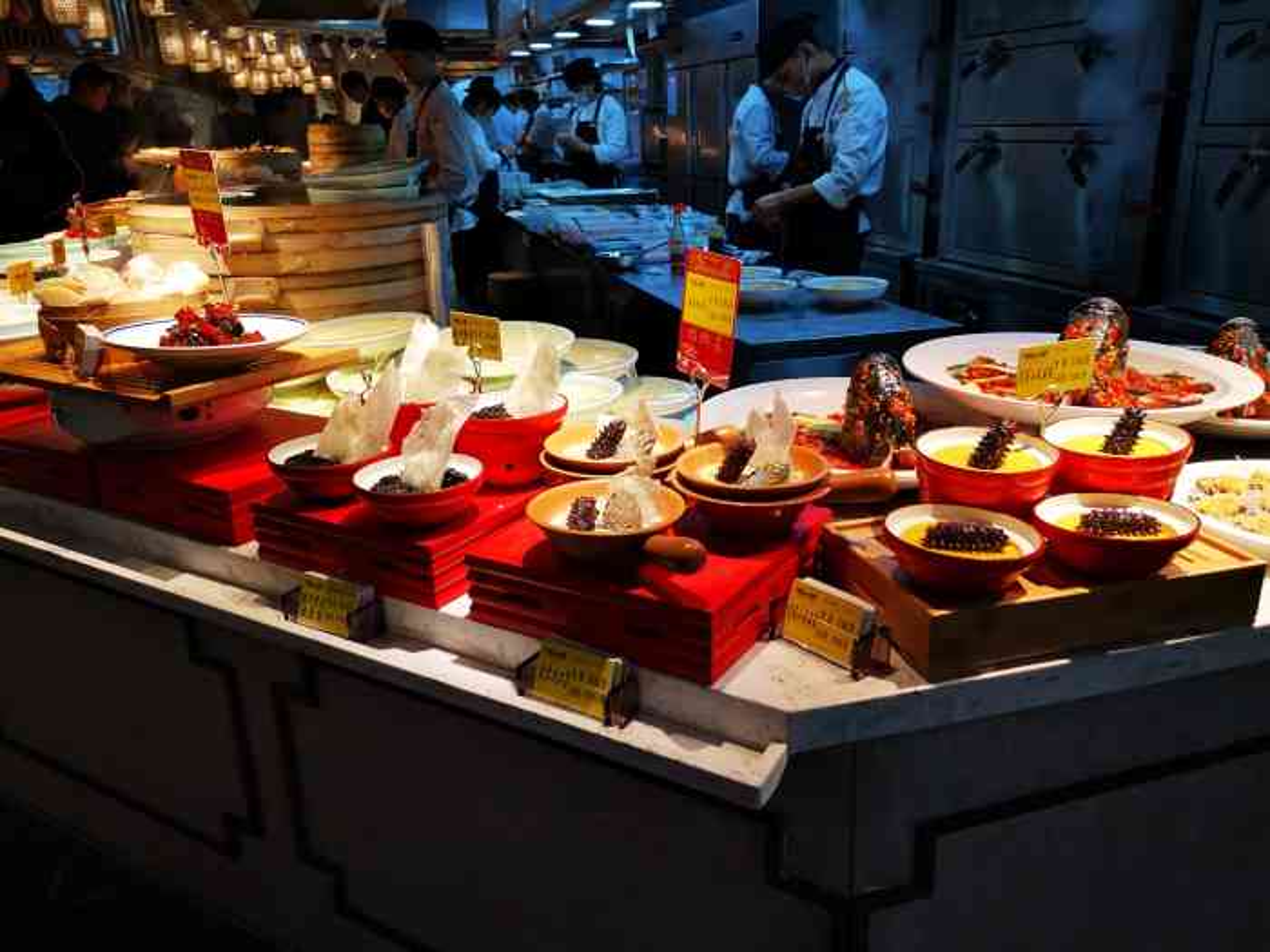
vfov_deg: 51.4
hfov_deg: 65.3
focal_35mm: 27
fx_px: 991
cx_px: 635
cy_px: 476
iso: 50
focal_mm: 4.75
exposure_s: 1/116
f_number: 1.8
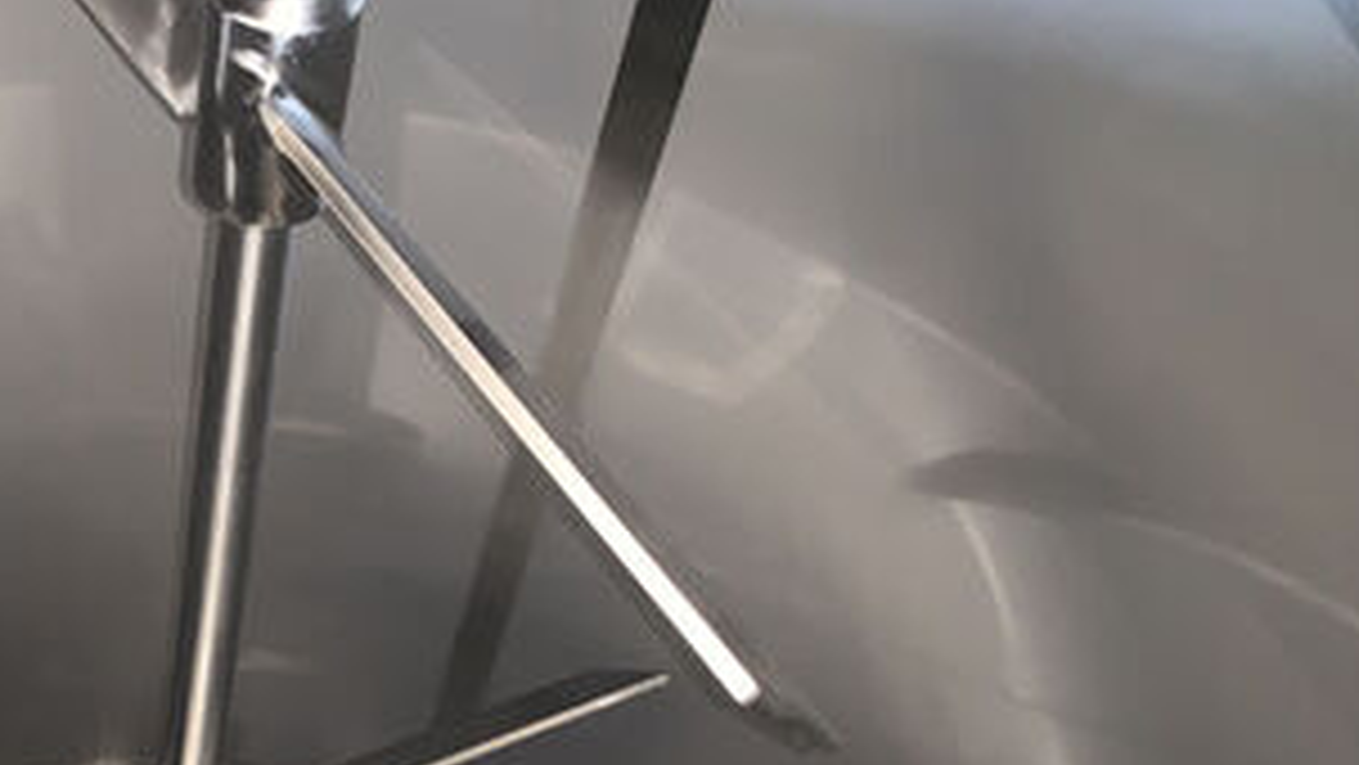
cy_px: 819
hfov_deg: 38.9
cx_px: 178
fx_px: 1802
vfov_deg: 22.7
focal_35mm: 50
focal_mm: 4.25
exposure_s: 1/13
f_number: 1.8
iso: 125
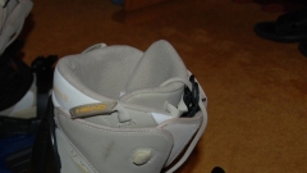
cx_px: 92
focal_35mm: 63
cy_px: 149
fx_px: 513
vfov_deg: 18.8
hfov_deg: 32.9
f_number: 3.8
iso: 200
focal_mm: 20
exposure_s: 1/60
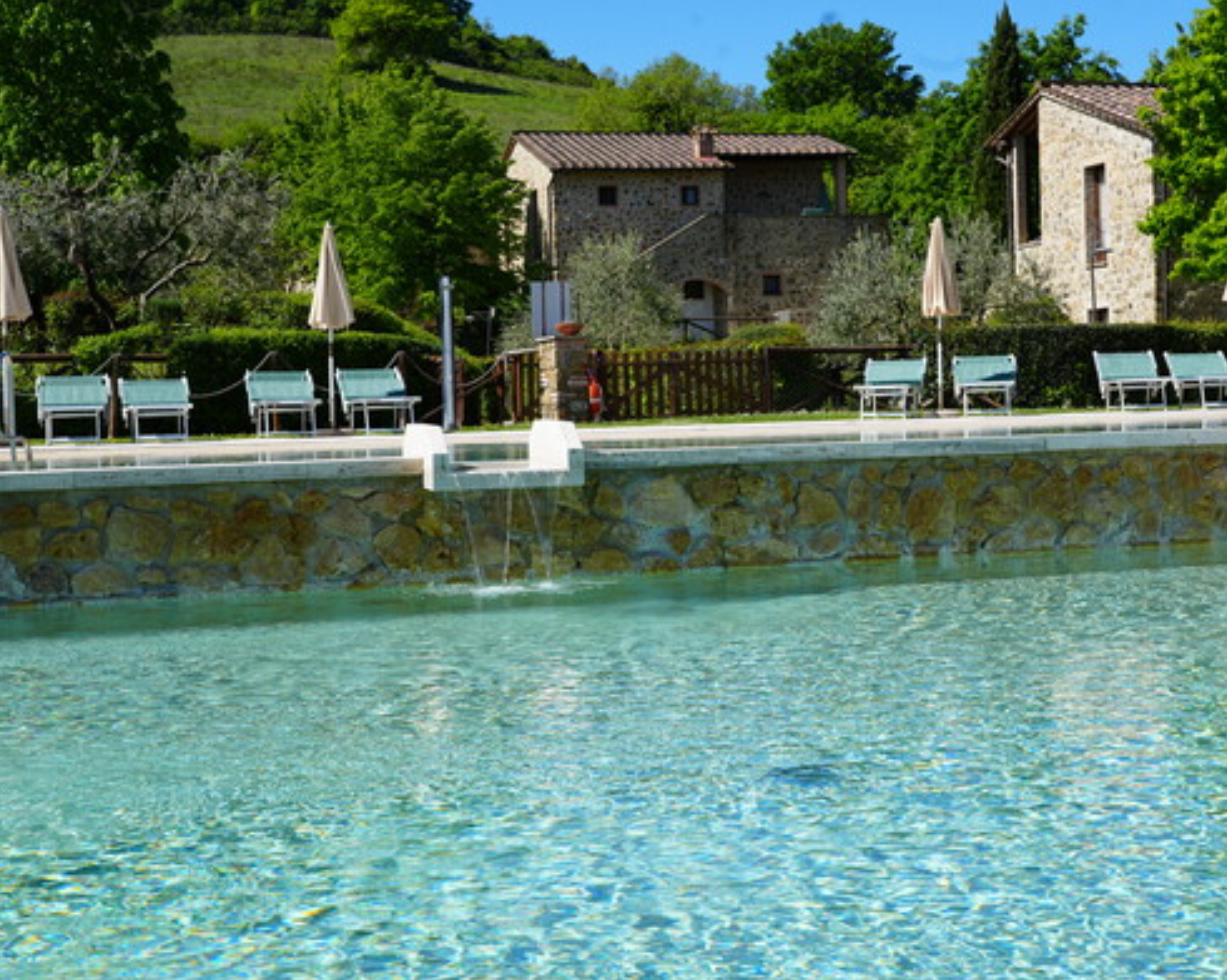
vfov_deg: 28.6
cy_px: 481
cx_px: 647
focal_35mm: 53
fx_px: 1924
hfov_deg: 35.4
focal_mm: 46
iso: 100
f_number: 10
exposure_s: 1/160
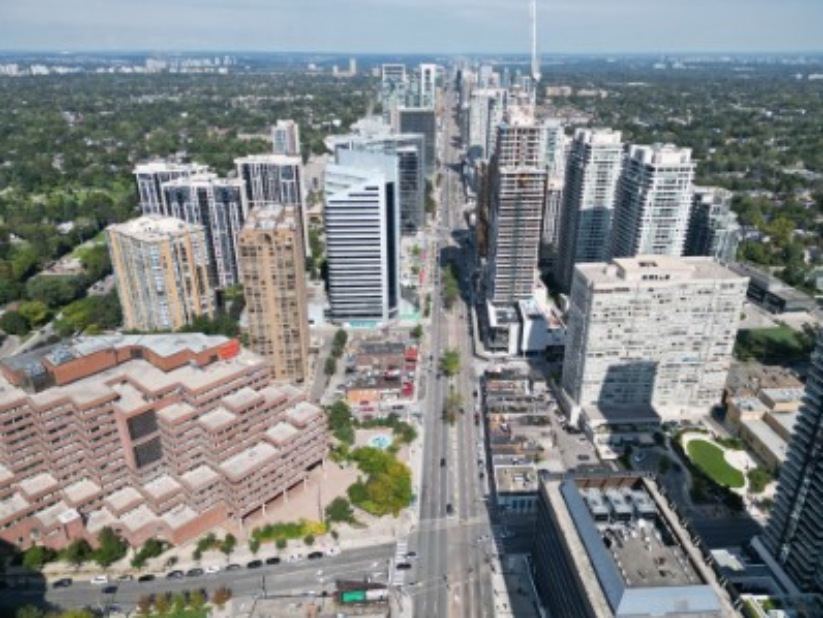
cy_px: 311
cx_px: 415
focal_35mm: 25
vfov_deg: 54.9
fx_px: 595
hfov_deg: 69.4
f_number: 1.7
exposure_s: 1/3200
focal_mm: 6.72
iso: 130
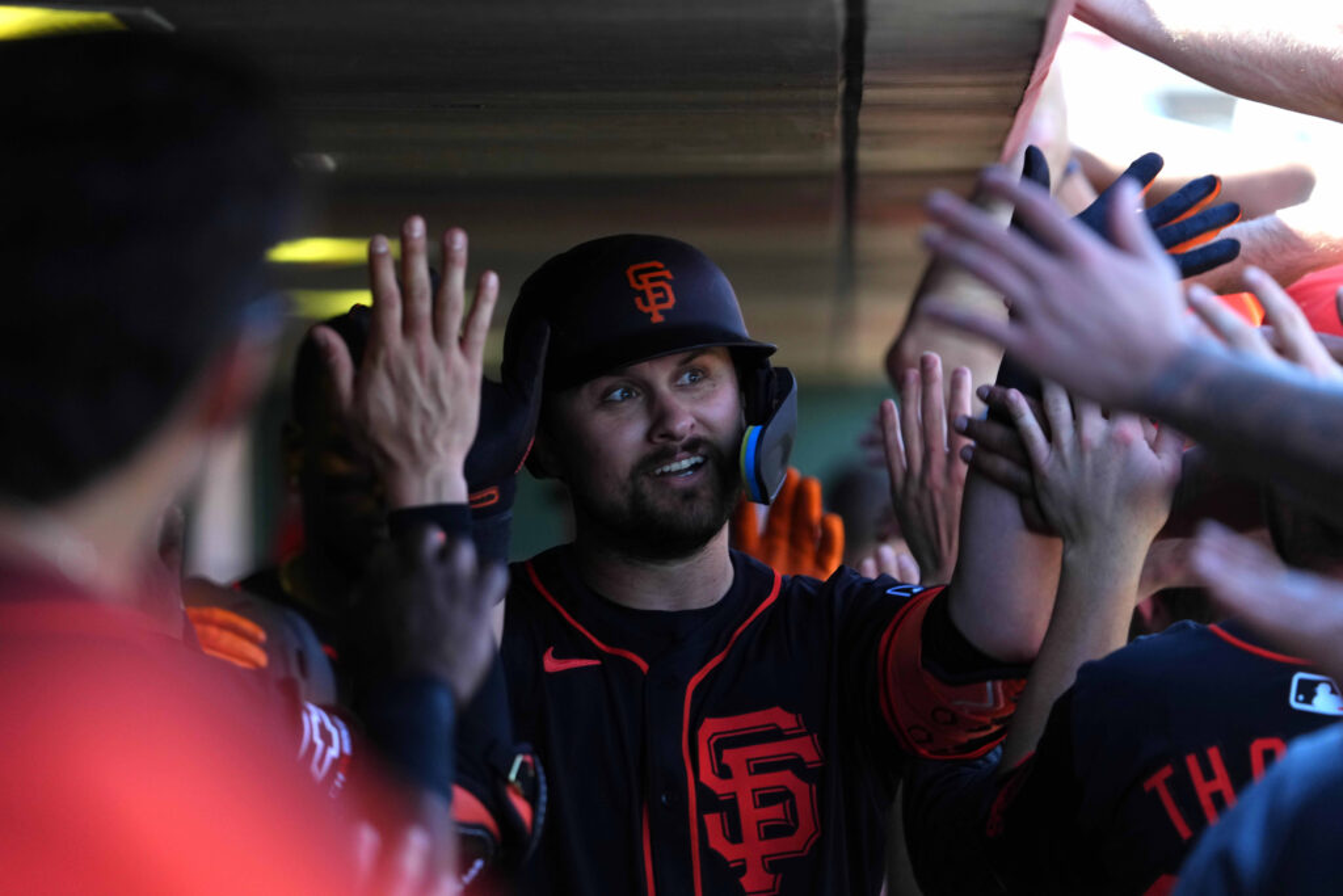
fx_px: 14476
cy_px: 448
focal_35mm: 388
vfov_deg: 3.5
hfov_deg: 5.3
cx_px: 672
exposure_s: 1/500
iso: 1000
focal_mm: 388
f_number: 6.3
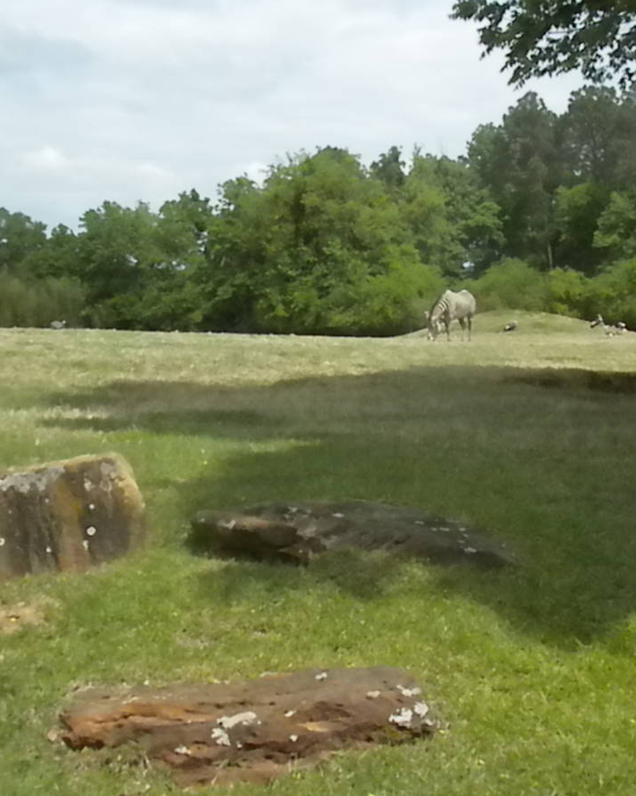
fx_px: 1530
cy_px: 341
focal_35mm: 65
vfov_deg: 29.1
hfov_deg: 23.4
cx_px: 428
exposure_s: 1/604
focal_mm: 6.6
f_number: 10
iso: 640
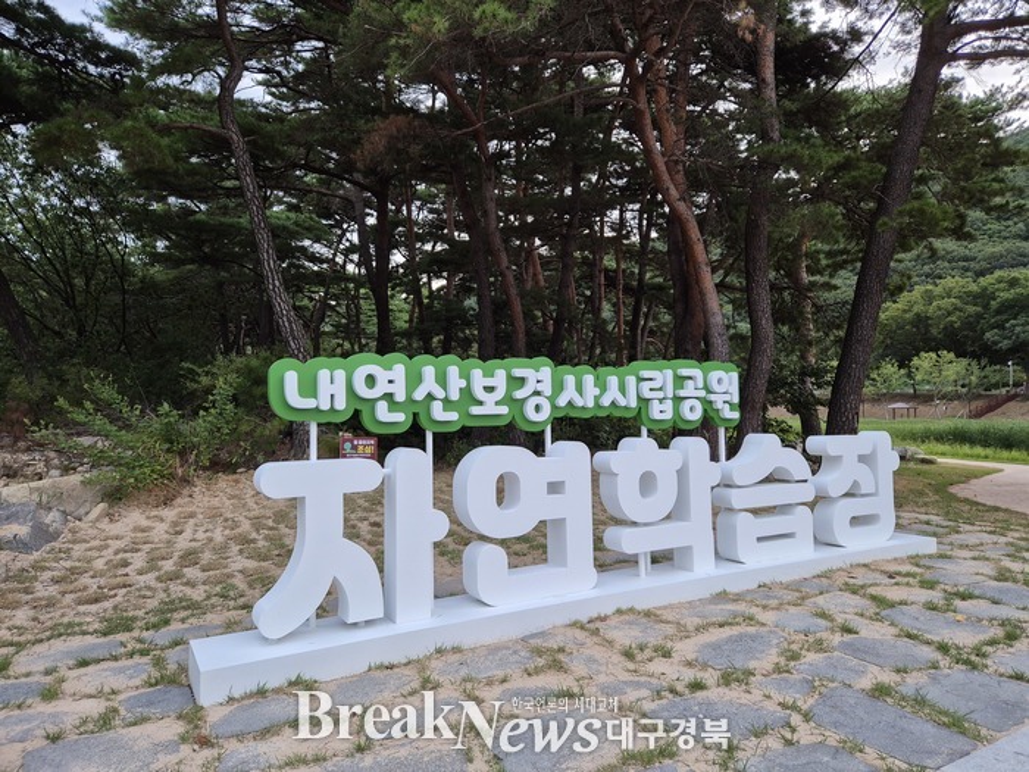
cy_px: 386
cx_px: 514
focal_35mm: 23
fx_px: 684
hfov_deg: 73.9
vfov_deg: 58.9
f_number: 1.8
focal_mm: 5.4
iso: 200
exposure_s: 1/120
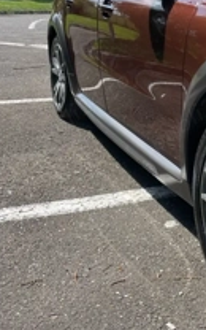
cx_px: 233
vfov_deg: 38.0
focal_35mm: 53
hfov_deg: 22.8
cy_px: 132
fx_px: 476
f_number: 1.6
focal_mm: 4.2
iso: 32
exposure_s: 1/2020
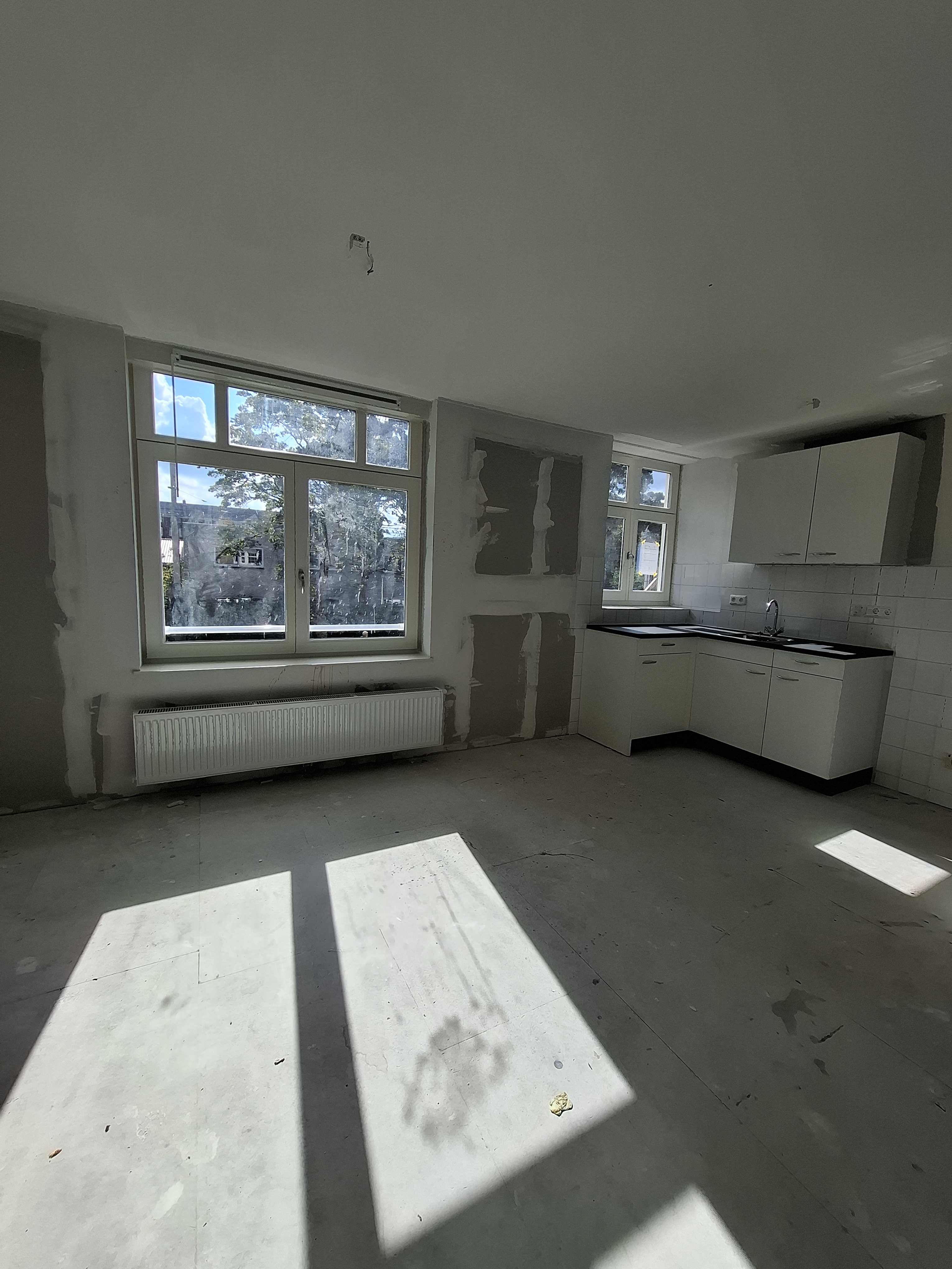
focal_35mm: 13
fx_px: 477
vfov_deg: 106.2
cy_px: 634
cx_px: 476
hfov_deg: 89.9
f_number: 2.2
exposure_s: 1/478
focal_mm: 1.74
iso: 40
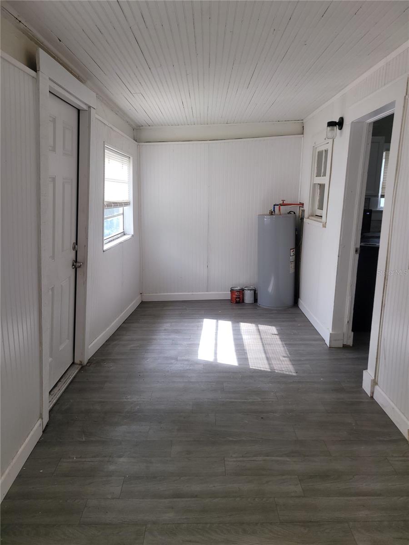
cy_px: 272
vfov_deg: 67.3
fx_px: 410
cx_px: 204
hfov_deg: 53.1
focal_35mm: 26
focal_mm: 5.4
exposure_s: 1/137
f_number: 1.8
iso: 40
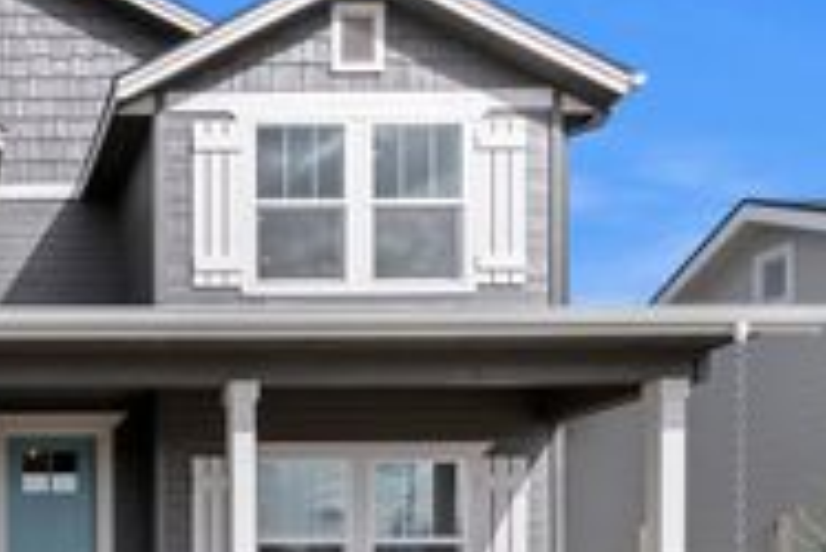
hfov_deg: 39.8
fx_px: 918
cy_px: 391
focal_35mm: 40
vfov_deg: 33.0
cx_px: -75
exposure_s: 1/100
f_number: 11
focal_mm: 10
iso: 320
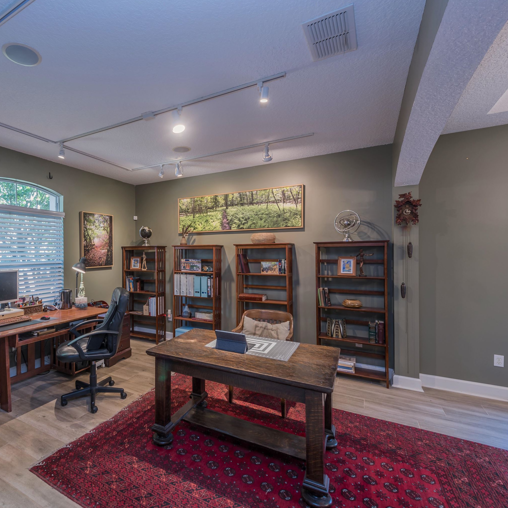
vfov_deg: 80.7
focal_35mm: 18
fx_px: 299
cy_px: 255
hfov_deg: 78.2
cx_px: 170
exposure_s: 1/1.67
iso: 100
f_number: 8
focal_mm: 14
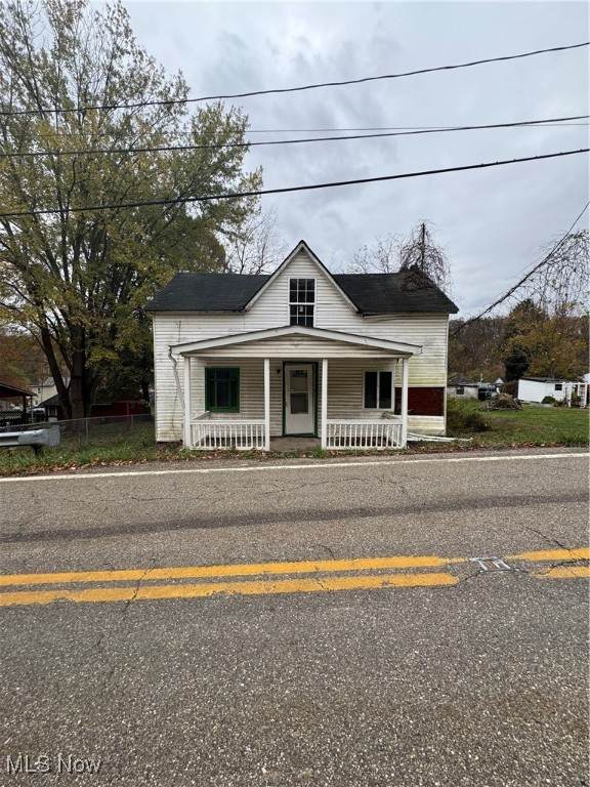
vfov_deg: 102.1
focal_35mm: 14
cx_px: 295
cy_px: 394
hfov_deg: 85.7
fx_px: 318
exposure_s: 1/451
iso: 40
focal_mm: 2.22
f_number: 2.2
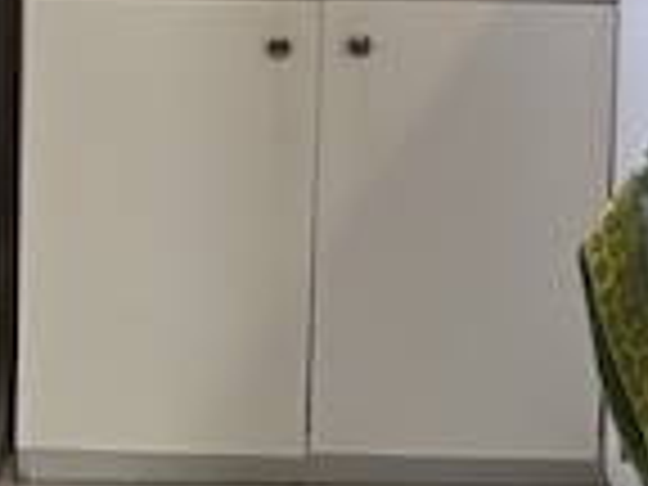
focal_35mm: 72
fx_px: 1348
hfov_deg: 27.0
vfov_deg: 15.6
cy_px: -522
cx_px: 297
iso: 200
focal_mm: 1.57
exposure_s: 1/120
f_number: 1.8
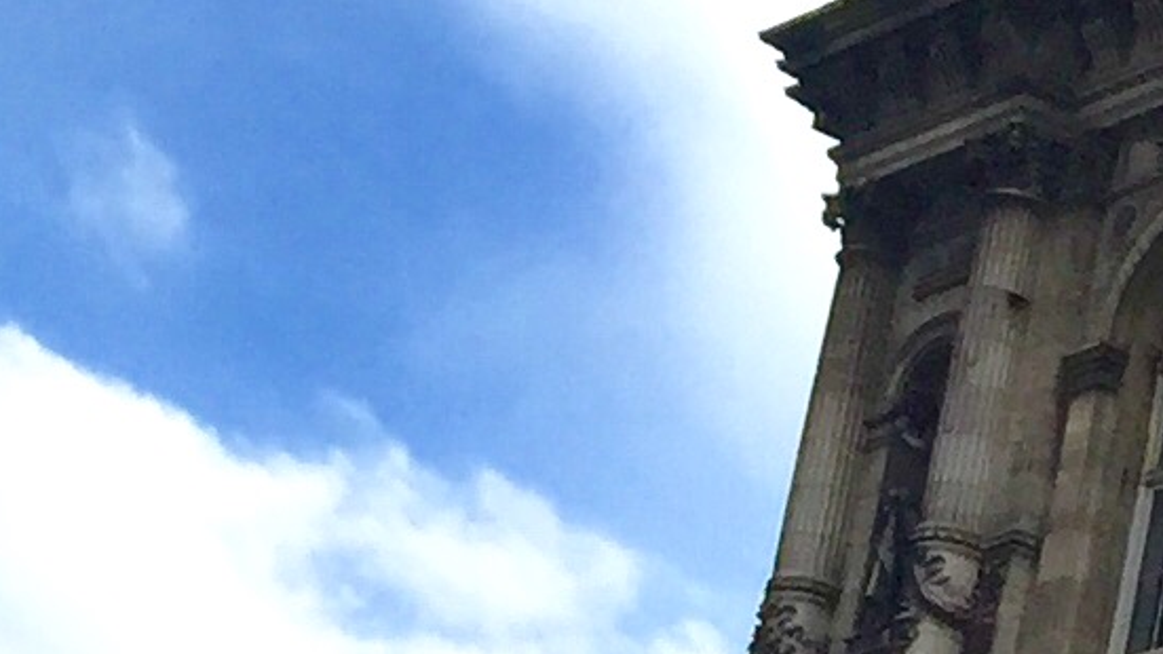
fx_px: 5767
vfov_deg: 6.5
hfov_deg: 9.3
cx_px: 3396
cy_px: 776
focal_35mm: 187
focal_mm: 4.15
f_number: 2.2
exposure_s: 1/1464
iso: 32
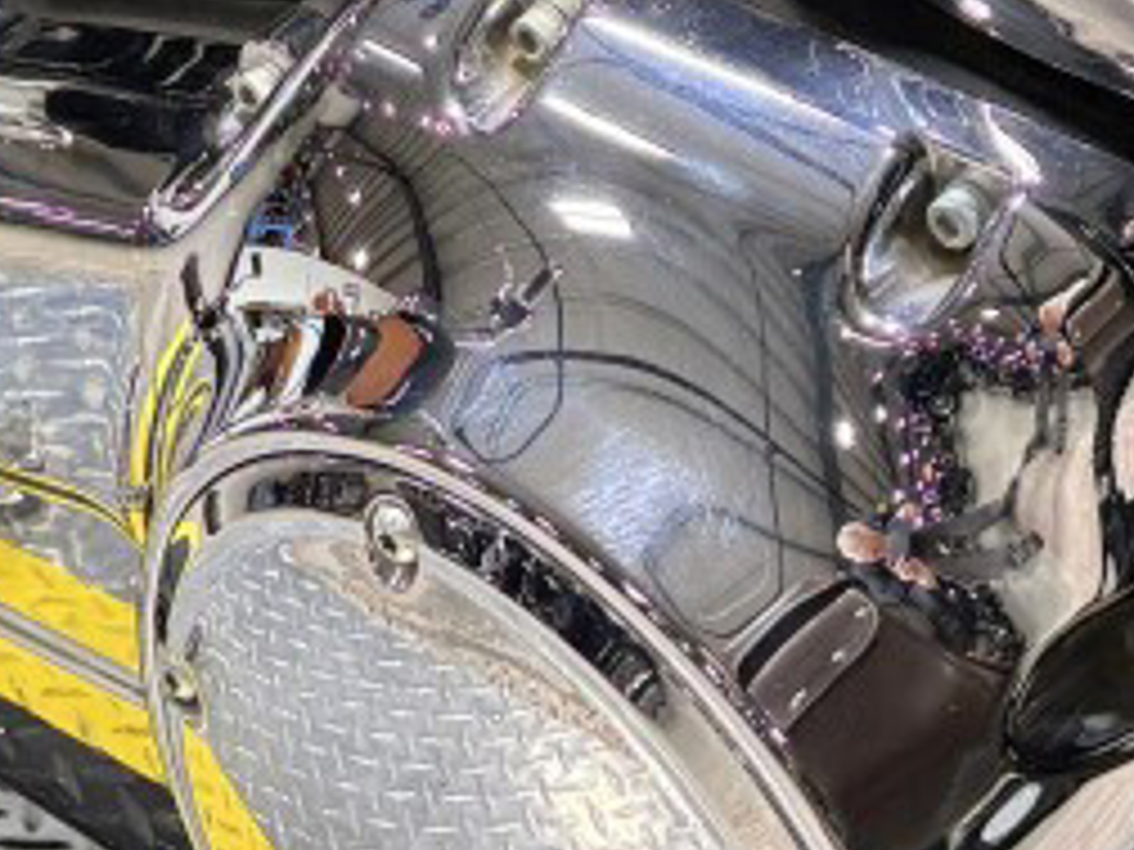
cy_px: -846
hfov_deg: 17.4
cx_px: -43
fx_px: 3604
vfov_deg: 12.0
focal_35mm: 110
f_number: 1.6
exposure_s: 1/120
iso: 64
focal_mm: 5.96
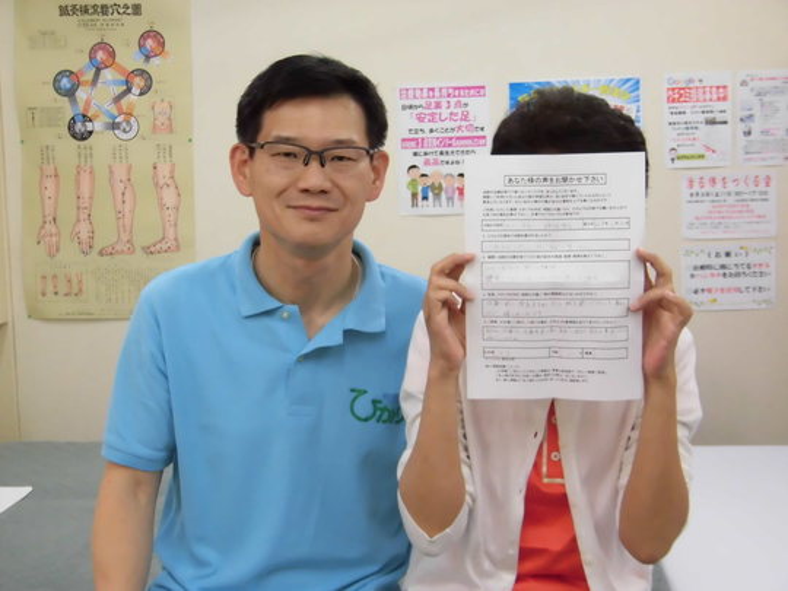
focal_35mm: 51
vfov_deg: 28.6
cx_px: 394
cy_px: 296
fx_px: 1161
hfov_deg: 37.5
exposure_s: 1/50
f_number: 4
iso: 500
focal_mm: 9.16
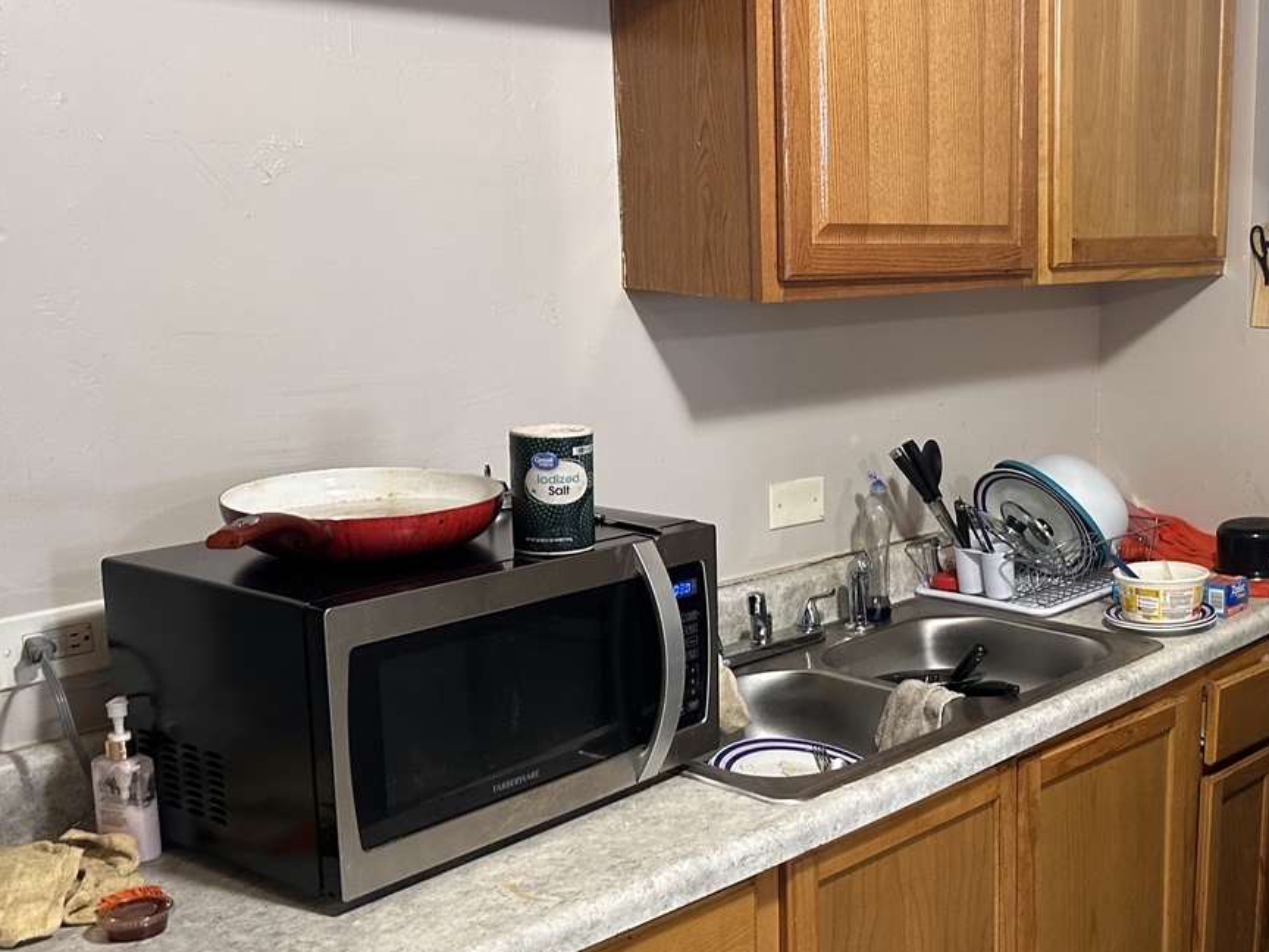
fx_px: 1466
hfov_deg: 44.0
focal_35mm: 40
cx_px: 1055
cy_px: 510
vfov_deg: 35.9
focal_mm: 6.86
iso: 320
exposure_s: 1/60
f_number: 1.78
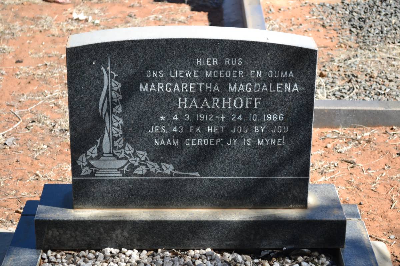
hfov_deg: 24.6
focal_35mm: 82
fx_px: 917
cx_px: 200
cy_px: 133
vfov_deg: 16.6
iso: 320
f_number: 5.6
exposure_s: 1/125
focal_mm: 55
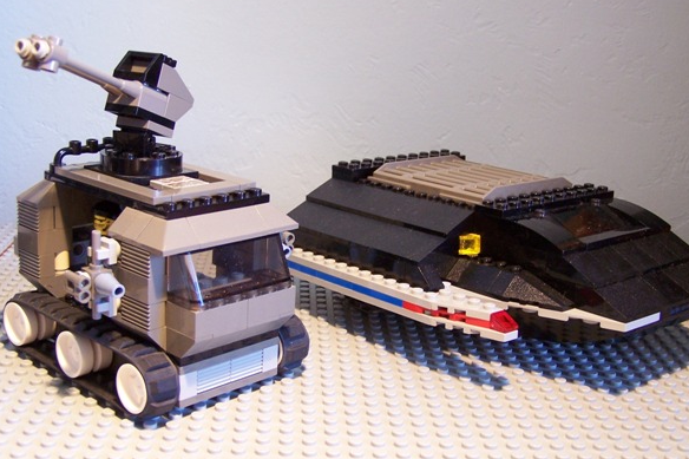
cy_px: 235
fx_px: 937
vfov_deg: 27.5
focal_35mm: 49
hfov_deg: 40.3
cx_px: 374
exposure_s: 1/15
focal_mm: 7.1
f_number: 2.9
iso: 140
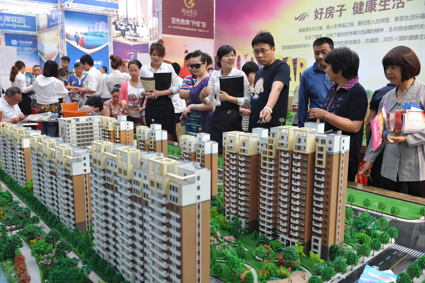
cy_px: 142
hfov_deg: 58.7
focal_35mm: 32
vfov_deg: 41.1
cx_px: 212
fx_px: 378
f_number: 4.5
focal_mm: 32
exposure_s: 1/640
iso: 320
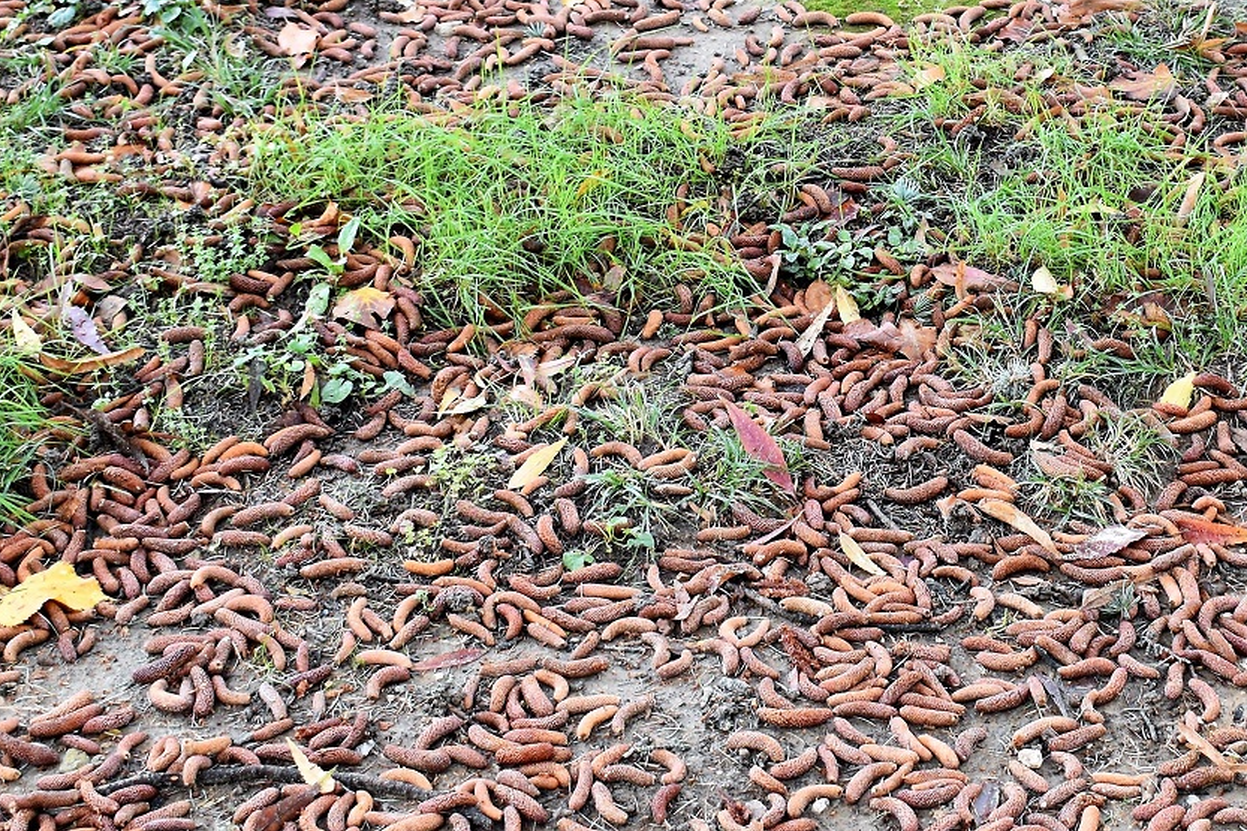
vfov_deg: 33.0
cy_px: 394
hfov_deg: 47.9
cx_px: 668
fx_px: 1404
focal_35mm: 41
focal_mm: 25
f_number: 5
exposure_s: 1/100
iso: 400
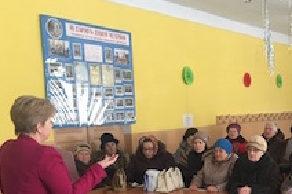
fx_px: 462
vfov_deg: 23.2
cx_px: 244
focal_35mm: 57
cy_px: 173
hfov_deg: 33.8
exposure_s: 1/33
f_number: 2.2
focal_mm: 4.15
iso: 100
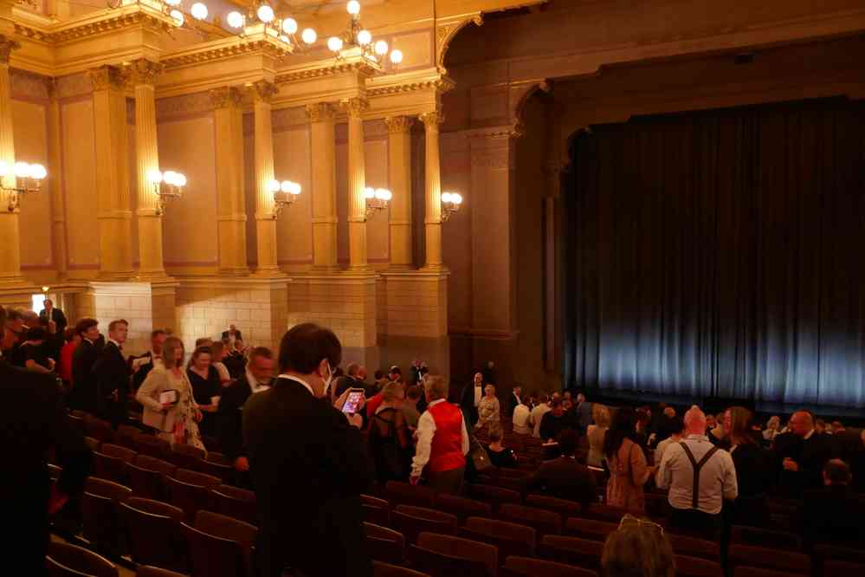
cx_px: 432
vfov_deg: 51.3
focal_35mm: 25
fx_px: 601
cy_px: 288
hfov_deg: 71.5
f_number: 2.8
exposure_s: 1/20
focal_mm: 9.1
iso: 1600
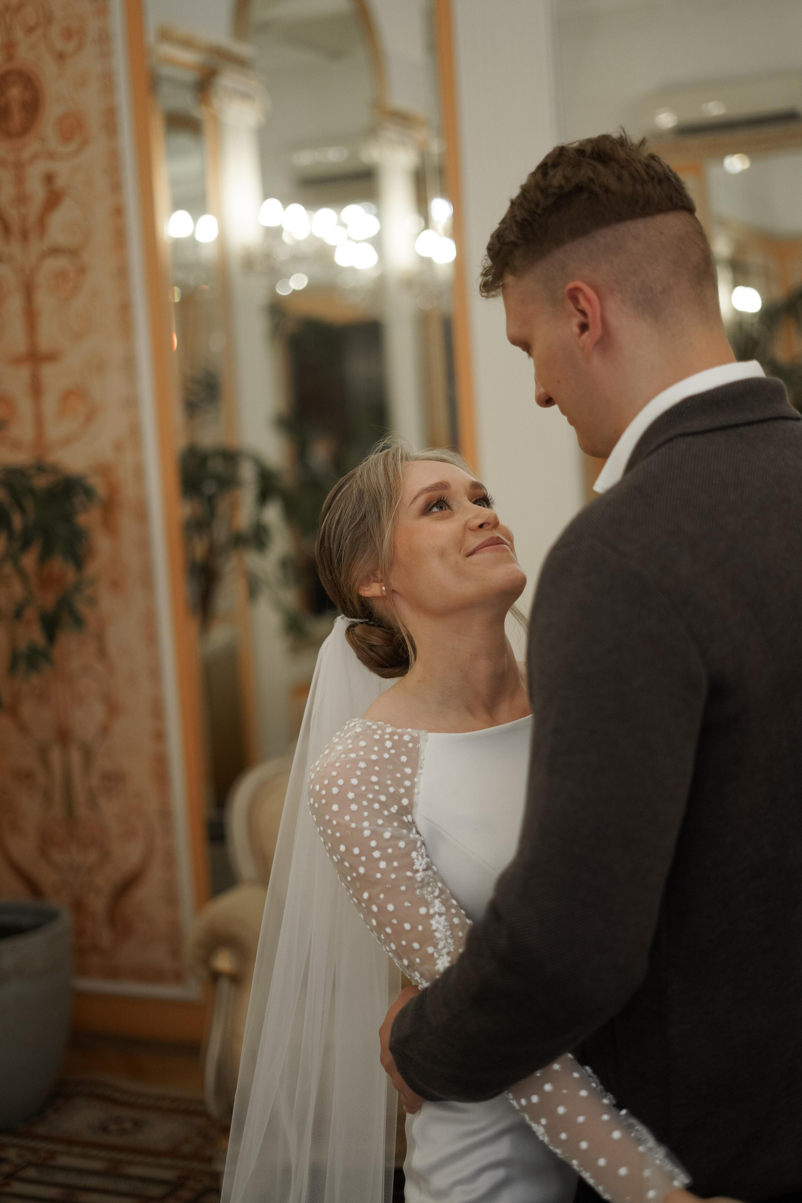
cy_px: 602
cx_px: 401
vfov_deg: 39.6
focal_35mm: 50
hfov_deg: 27.0
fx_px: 1671
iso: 800
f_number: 1.8
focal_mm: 50
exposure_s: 1/400
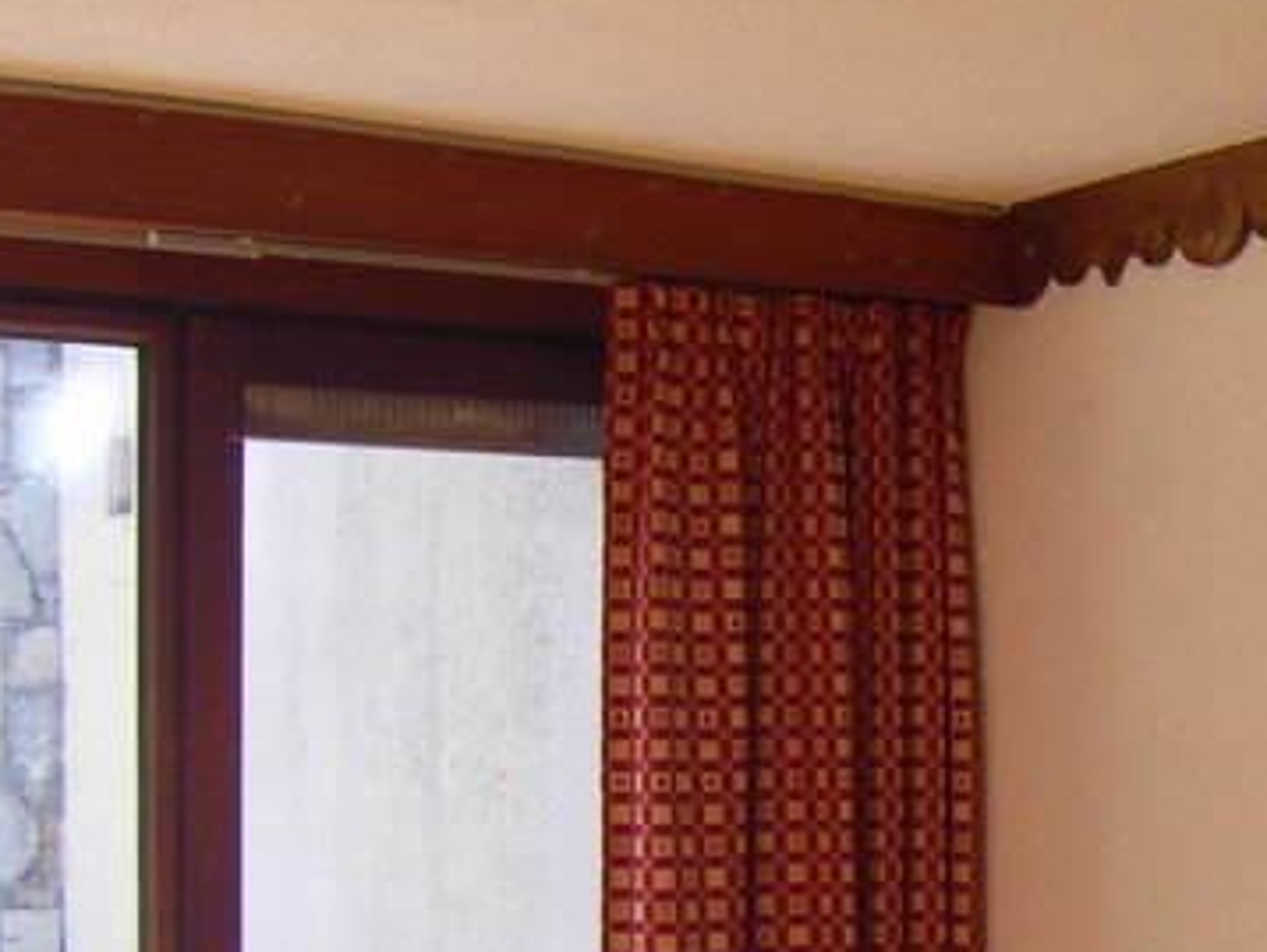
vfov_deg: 18.2
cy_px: 825
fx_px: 2930
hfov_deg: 23.4
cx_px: 1271
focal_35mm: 80
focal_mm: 6
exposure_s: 1/100
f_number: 2.8
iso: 80
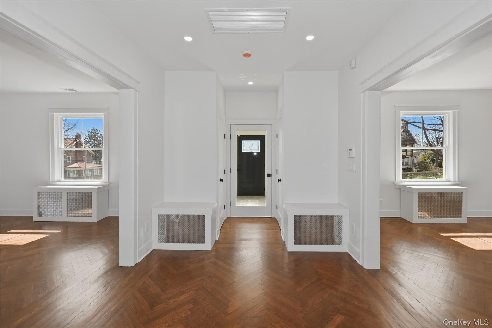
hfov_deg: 100.4
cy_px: 164
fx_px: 205
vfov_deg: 77.3
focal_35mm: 15
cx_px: 246
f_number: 5.6
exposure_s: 1/125
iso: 140
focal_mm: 10
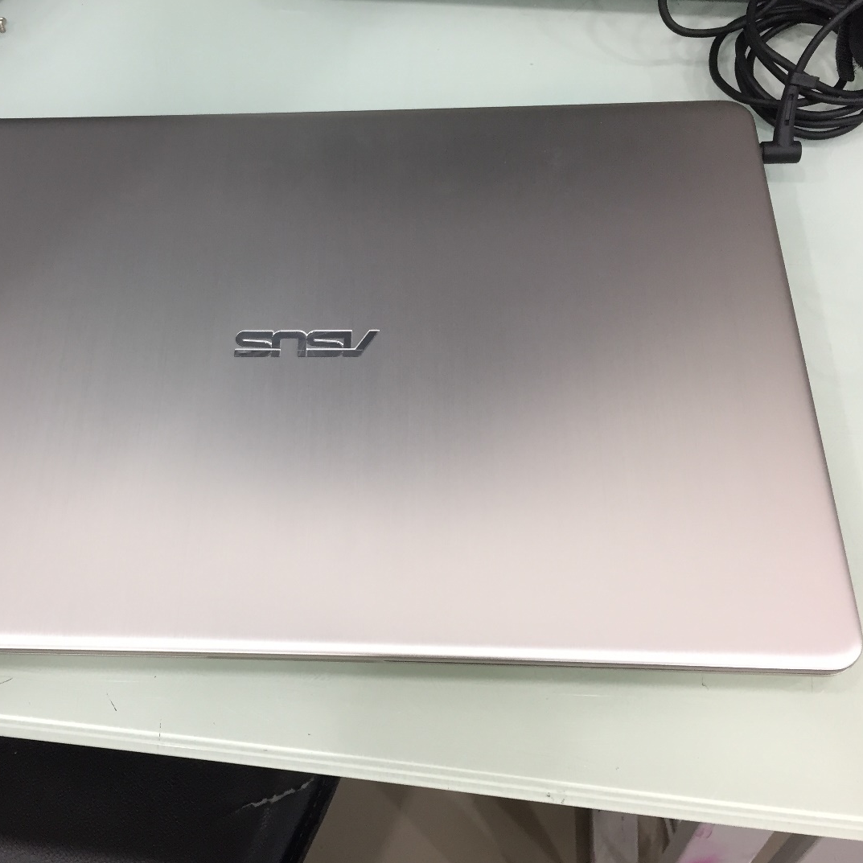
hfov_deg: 42.2
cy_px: 382
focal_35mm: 39
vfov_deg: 42.8
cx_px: 274
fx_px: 1100
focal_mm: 4.15
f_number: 2.2
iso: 100
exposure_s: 1/33
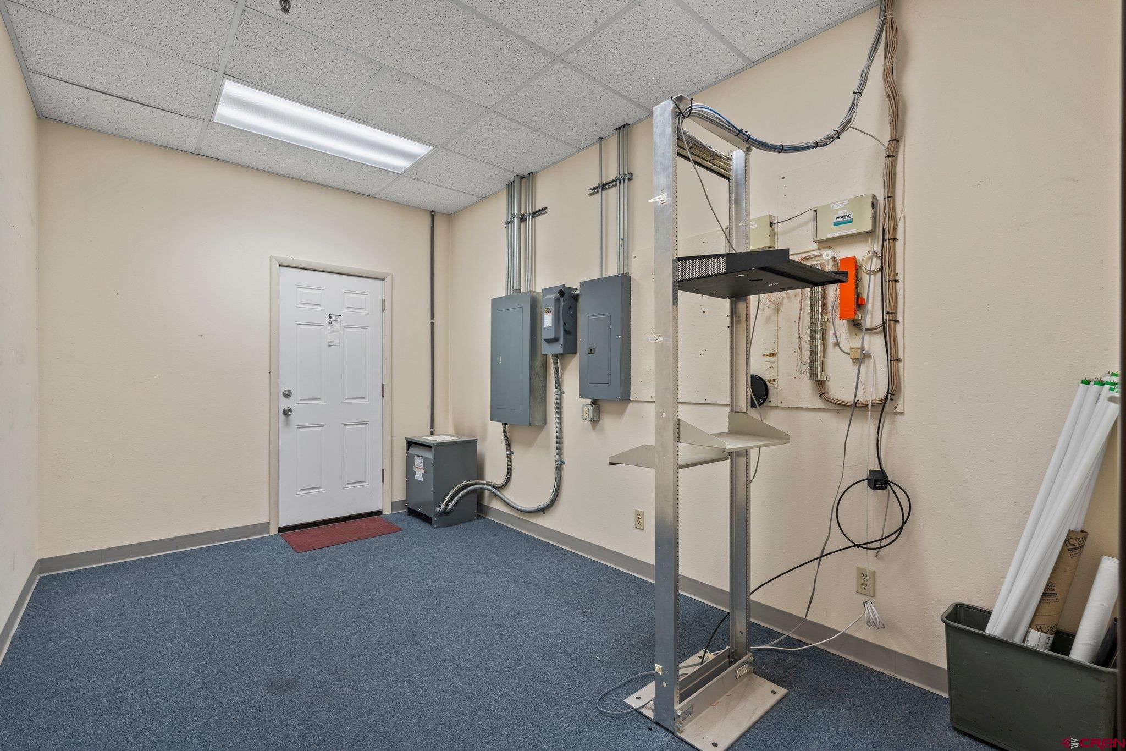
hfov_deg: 96.7
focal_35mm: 16
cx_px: 563
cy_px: 376
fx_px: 500
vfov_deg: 73.7
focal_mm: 16
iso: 400
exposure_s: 1/4
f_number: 8
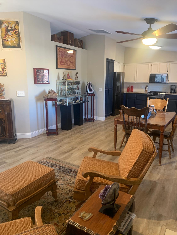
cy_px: 118
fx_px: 177
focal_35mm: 26
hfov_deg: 53.1
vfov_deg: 67.3
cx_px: 88
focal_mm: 4.25
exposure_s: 1/60
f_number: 1.8
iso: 200
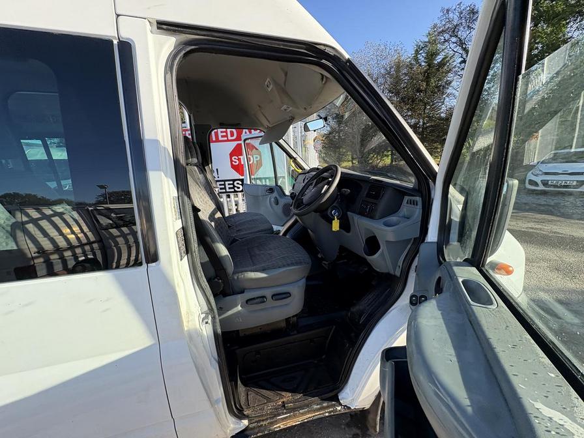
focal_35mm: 14
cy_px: 219
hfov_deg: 102.1
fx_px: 236
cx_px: 292
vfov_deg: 85.7
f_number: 2.2
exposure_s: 1/261
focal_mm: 2.22
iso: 64
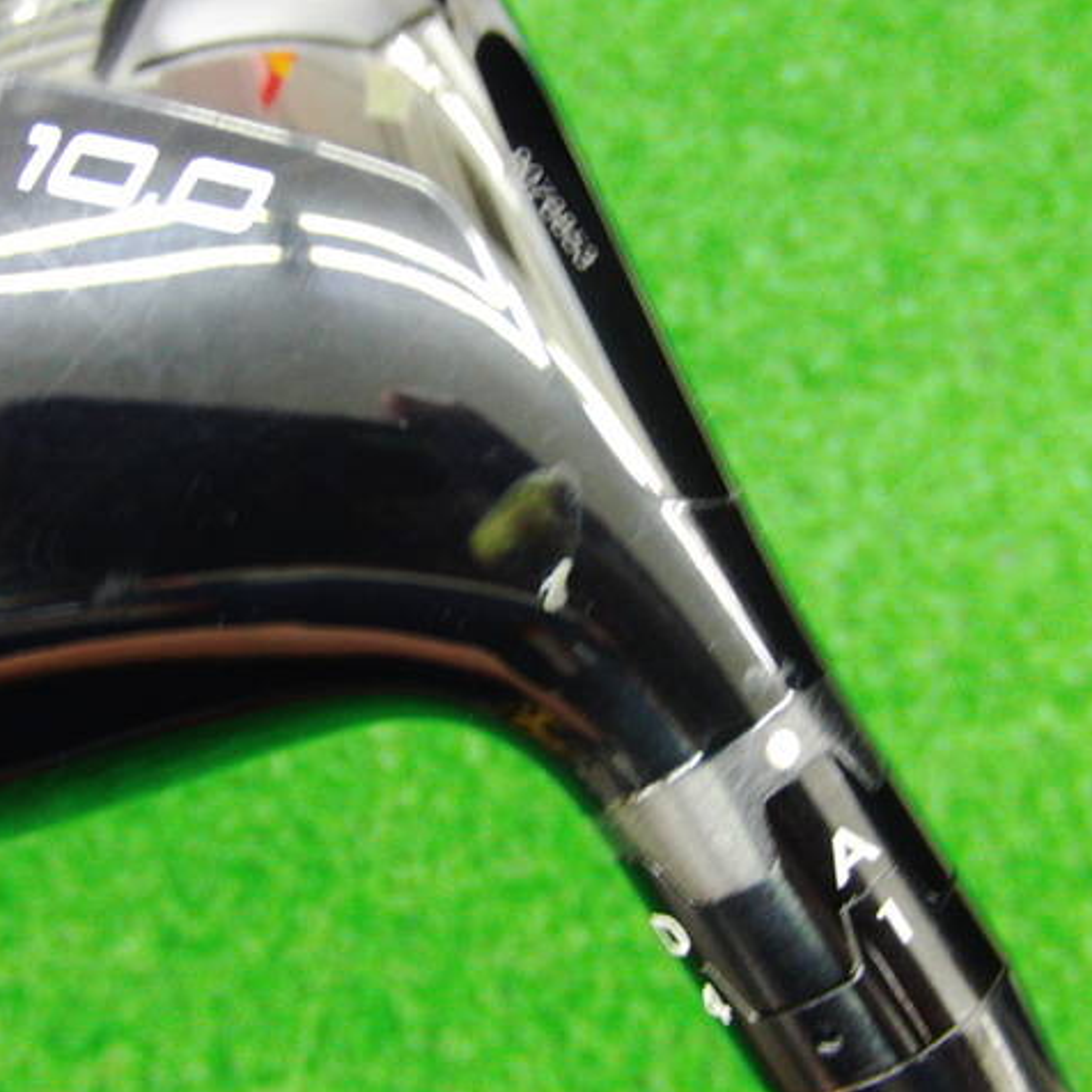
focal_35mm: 44
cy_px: 548
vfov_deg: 38.3
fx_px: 1570
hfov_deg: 38.3
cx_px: 491
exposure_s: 1/13
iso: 400
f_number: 3.6
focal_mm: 6.42
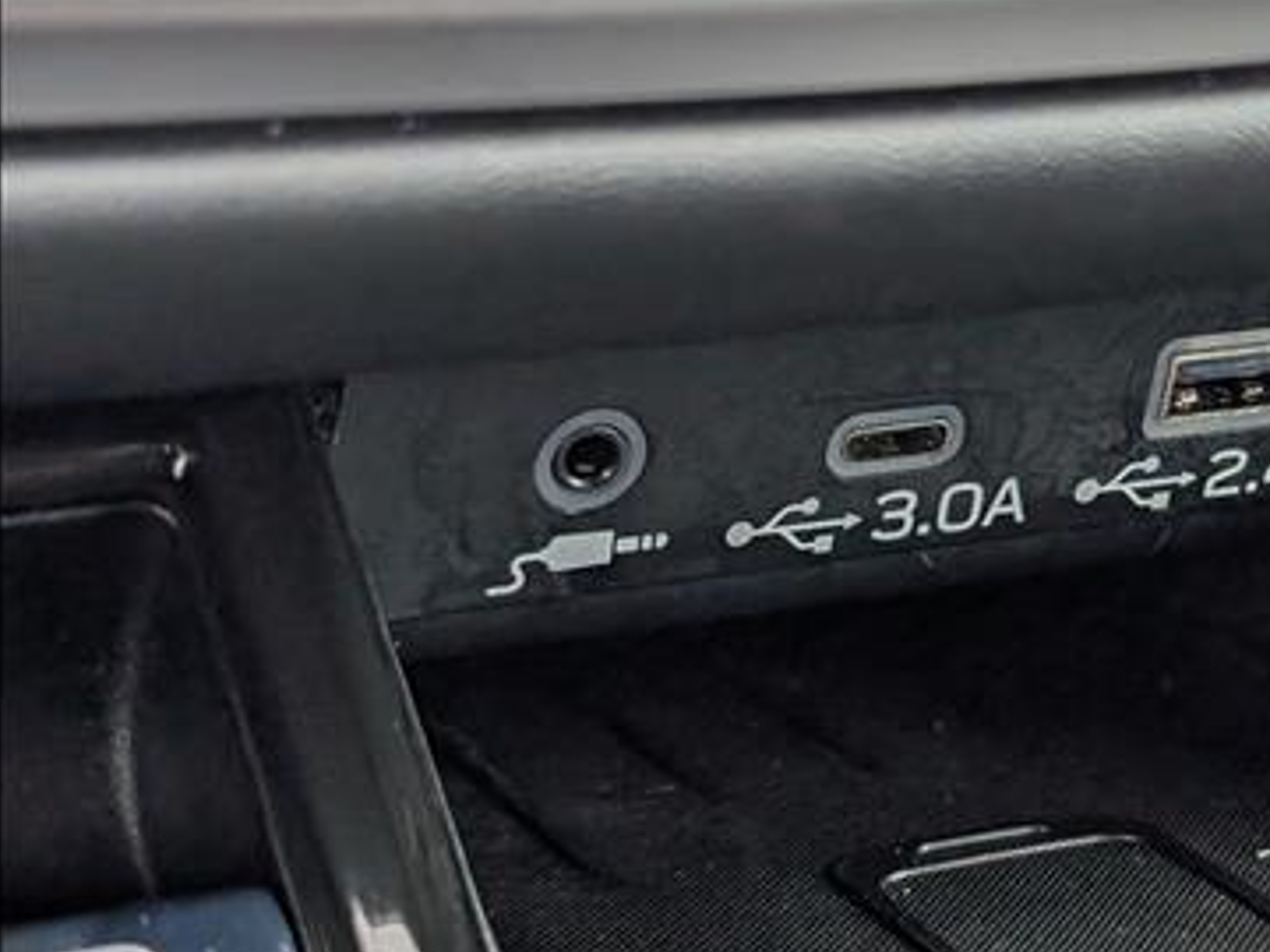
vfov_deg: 16.9
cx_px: 1125
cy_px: 698
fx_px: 3192
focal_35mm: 87
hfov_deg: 22.0
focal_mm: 6.9
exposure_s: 1/294
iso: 102
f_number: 1.68
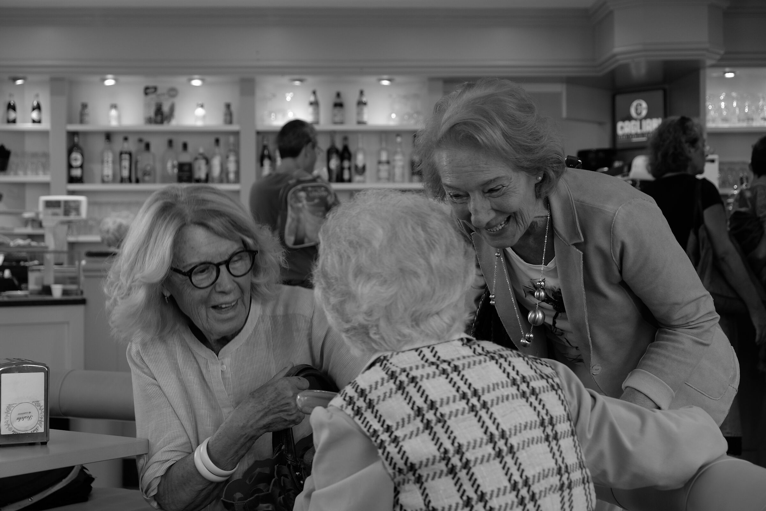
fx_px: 1255
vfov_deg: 23.0
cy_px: 256
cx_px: 383
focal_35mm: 59
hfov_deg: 33.9
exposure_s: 1/60
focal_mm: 39
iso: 250
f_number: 3.6
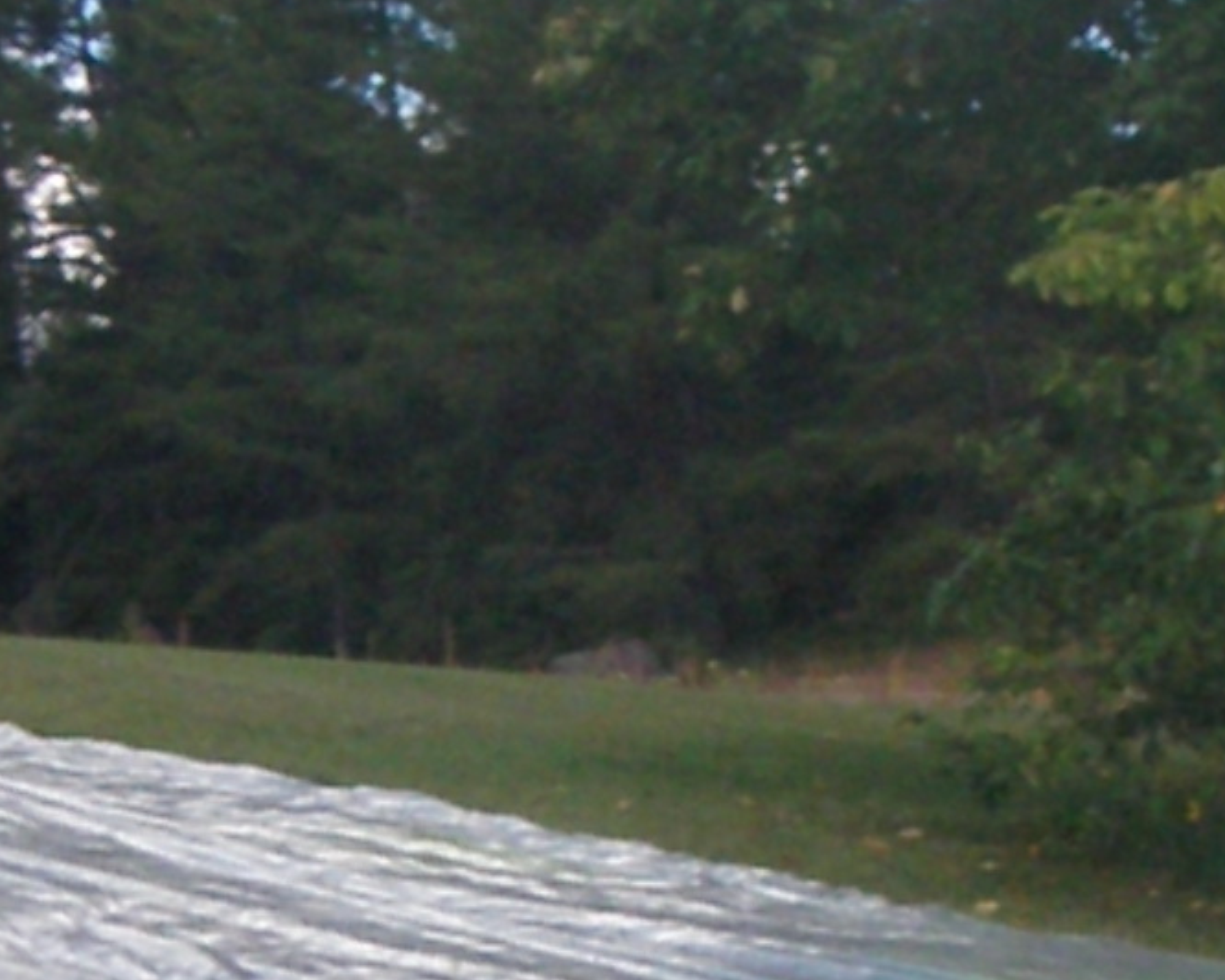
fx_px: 5548
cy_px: 936
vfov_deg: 10.0
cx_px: 603
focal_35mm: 153
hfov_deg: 12.6
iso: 800
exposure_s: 1/1000
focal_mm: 9.13
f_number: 7.1
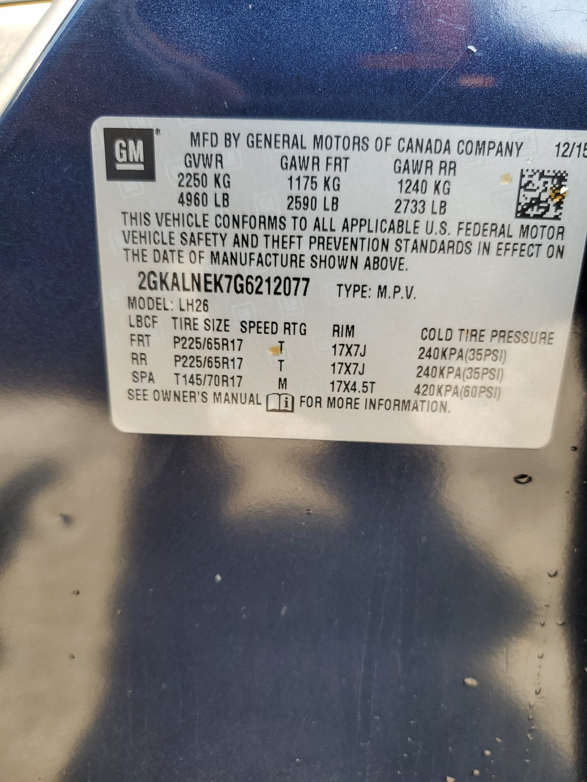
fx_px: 588
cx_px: 294
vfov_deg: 67.3
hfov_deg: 53.1
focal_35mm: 26
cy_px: 391
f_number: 1.5
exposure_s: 1/167
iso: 50
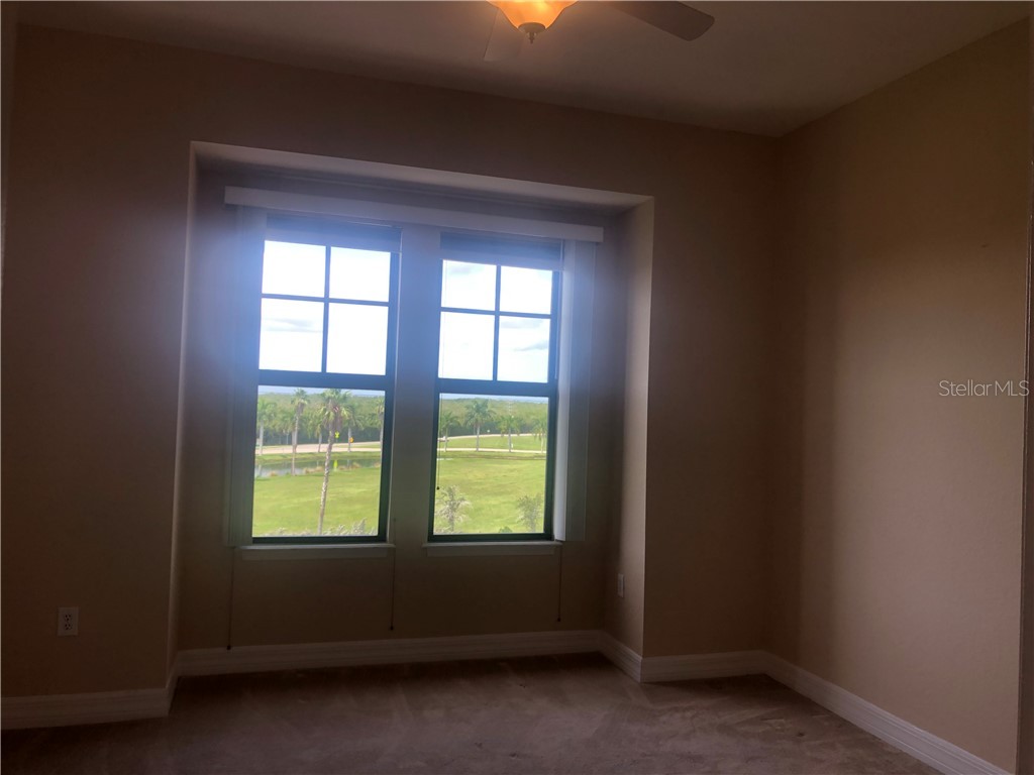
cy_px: 388
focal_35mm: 28
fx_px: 836
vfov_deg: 49.7
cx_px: 517
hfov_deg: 63.4
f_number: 1.8
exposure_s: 1/120
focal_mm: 4
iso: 32
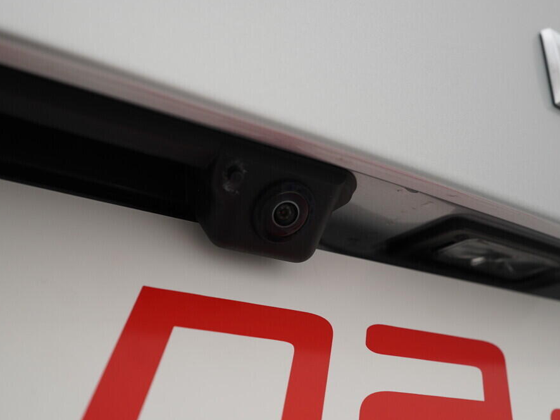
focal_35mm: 40
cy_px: 208
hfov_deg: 46.8
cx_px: 274
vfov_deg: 36.0
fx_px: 647
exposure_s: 1/80
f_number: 5.6
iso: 160
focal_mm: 24
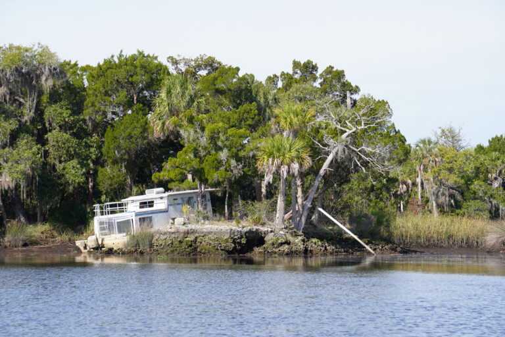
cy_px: 168
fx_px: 1788
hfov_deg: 16.1
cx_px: 252
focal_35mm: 128
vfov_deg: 10.8
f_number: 7.1
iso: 100
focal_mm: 85
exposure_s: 1/200
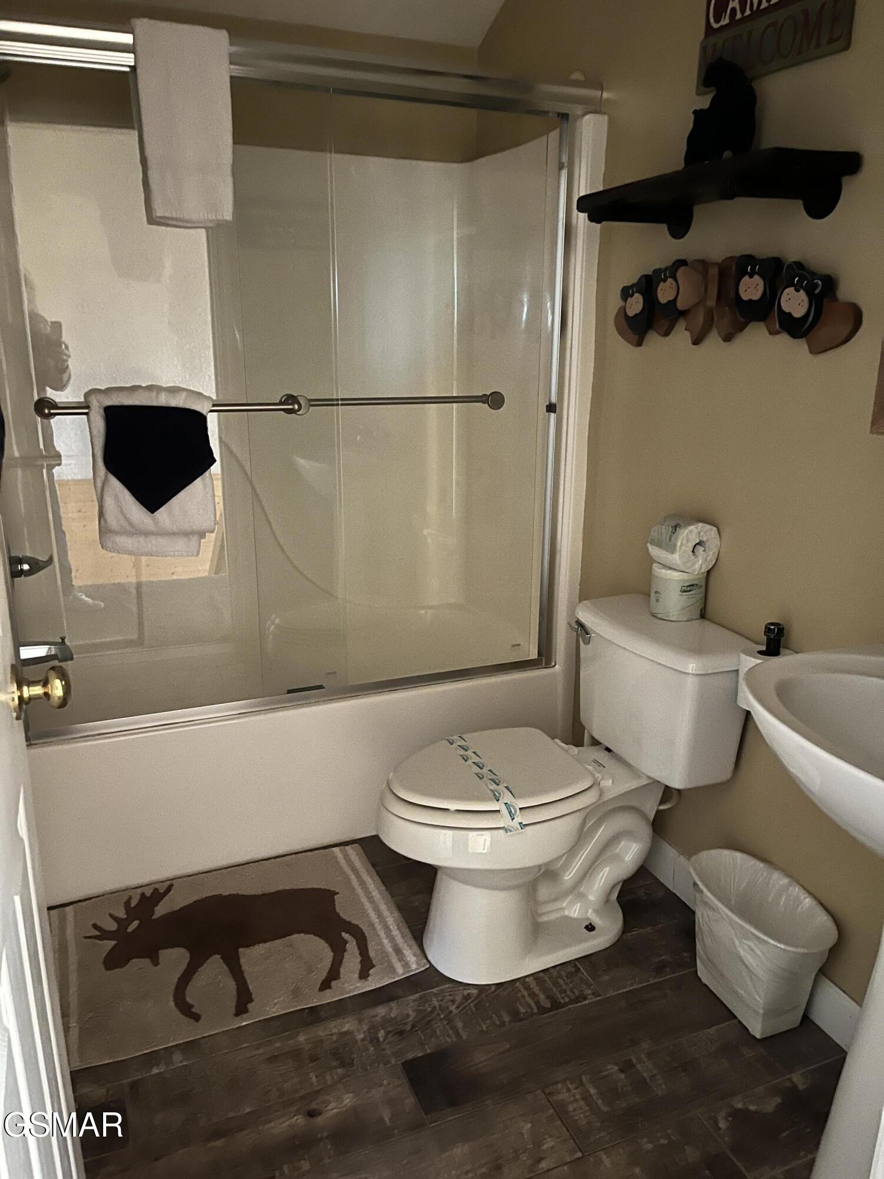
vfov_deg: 67.3
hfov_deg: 53.1
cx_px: 442
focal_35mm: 26
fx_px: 885
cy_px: 590
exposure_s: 1/12
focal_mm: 5.1
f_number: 1.6
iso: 500
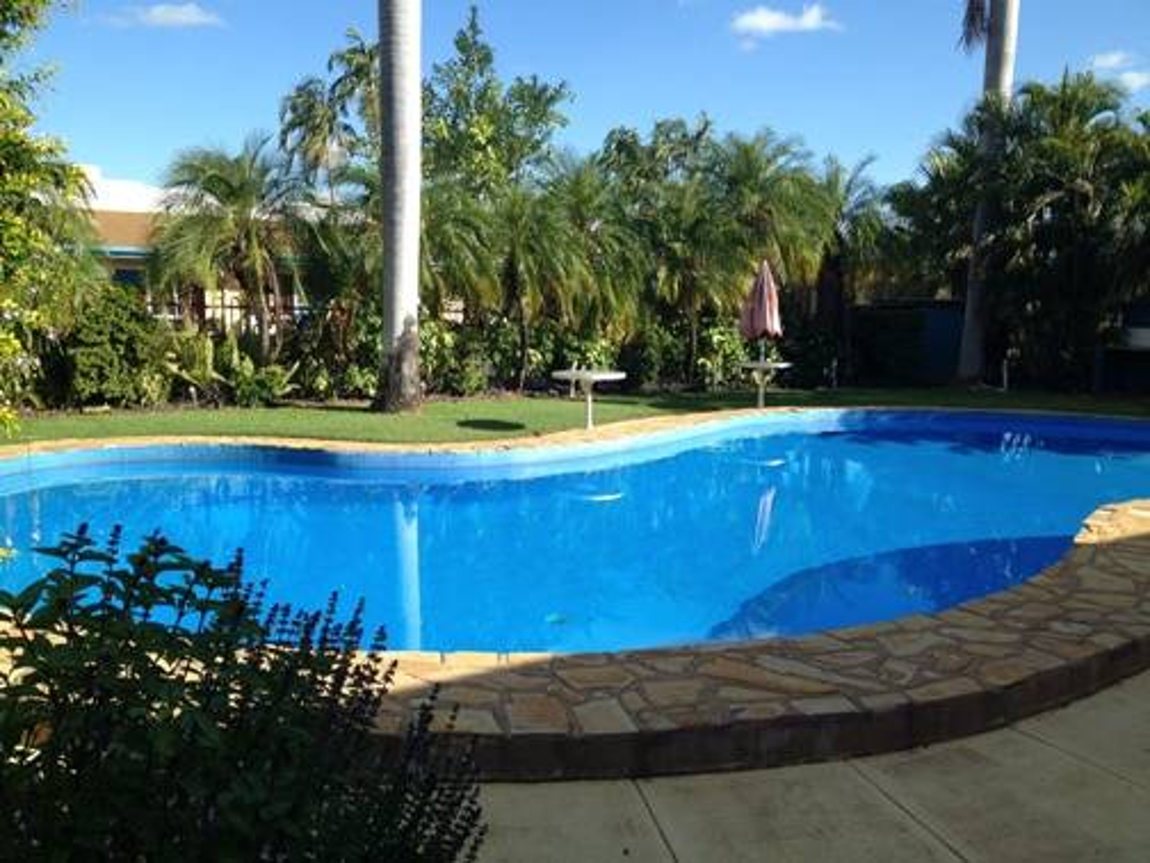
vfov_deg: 40.7
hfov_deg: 52.6
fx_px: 1163
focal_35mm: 35
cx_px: 575
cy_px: 432
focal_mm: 4.28
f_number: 2.4
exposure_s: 1/935
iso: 50
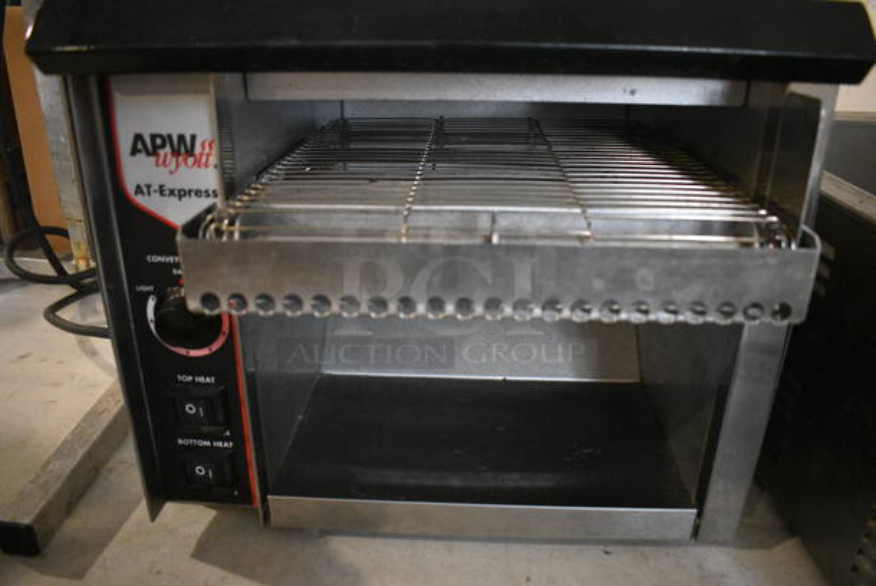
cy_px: 293
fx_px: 658
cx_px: 438
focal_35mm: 27
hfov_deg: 67.3
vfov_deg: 48.0
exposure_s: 1/125
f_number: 3.5
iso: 3600
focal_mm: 18
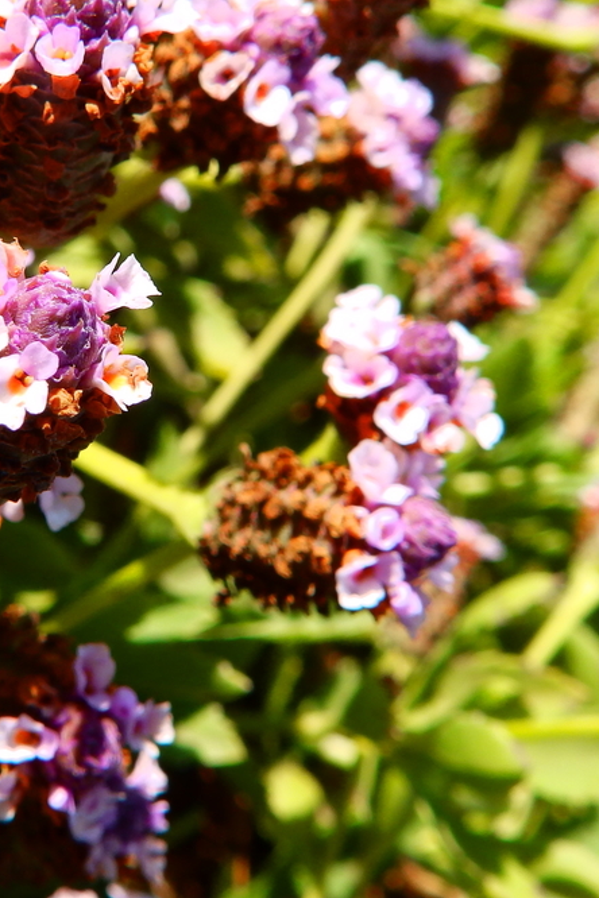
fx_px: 1423
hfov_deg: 23.4
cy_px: 349
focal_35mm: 57
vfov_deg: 34.9
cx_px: 107
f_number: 4.5
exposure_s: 1/250
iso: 80
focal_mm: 5.7
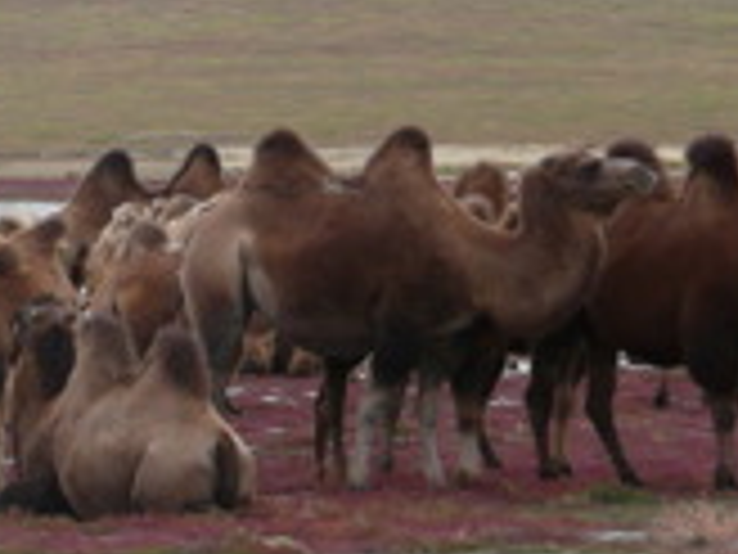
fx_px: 8826
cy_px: 230
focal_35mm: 414
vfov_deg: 3.6
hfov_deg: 4.8
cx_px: -32
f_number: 4.8
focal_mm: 27.9
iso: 100
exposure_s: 1/125
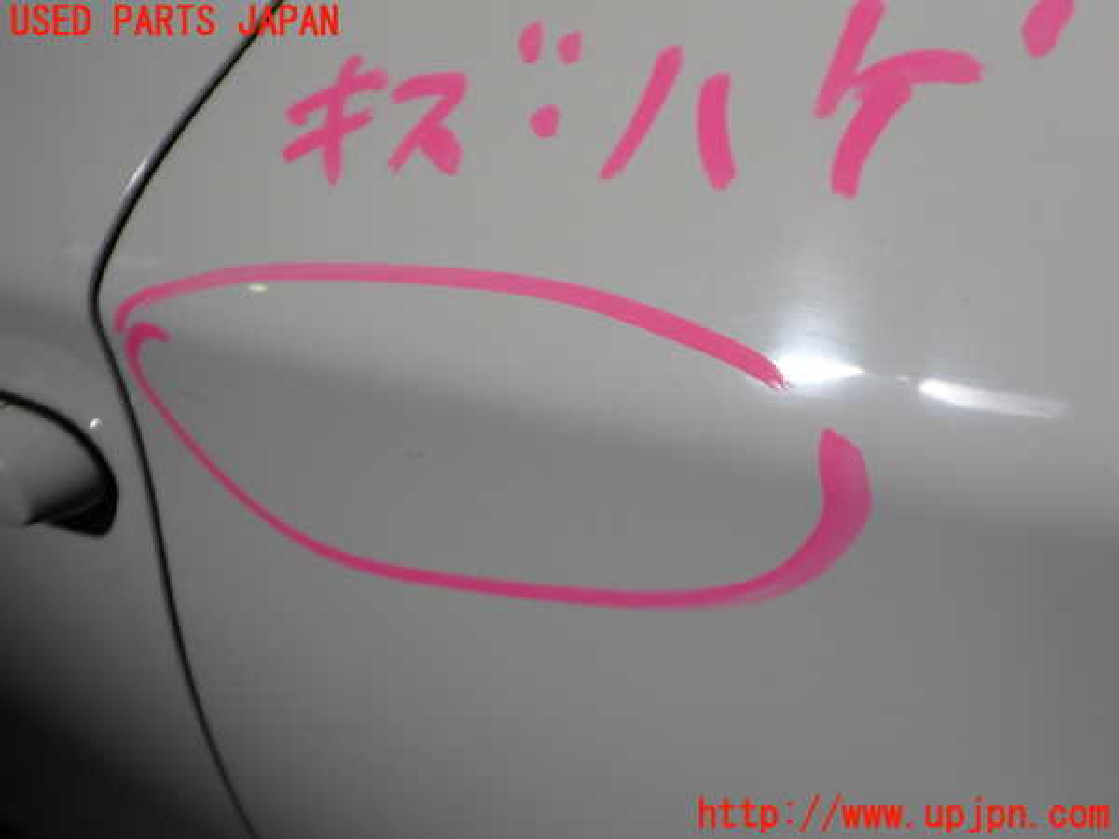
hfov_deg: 60.0
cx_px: 560
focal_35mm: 30
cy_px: 420
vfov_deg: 46.8
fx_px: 970
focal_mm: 5.4
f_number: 3.2
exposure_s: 1/640
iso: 100
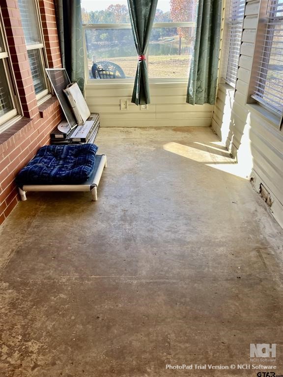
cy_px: 188
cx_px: 142
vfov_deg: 67.3
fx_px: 283
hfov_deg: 53.1
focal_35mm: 26
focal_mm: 5.1
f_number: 1.6
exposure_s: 1/138
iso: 40
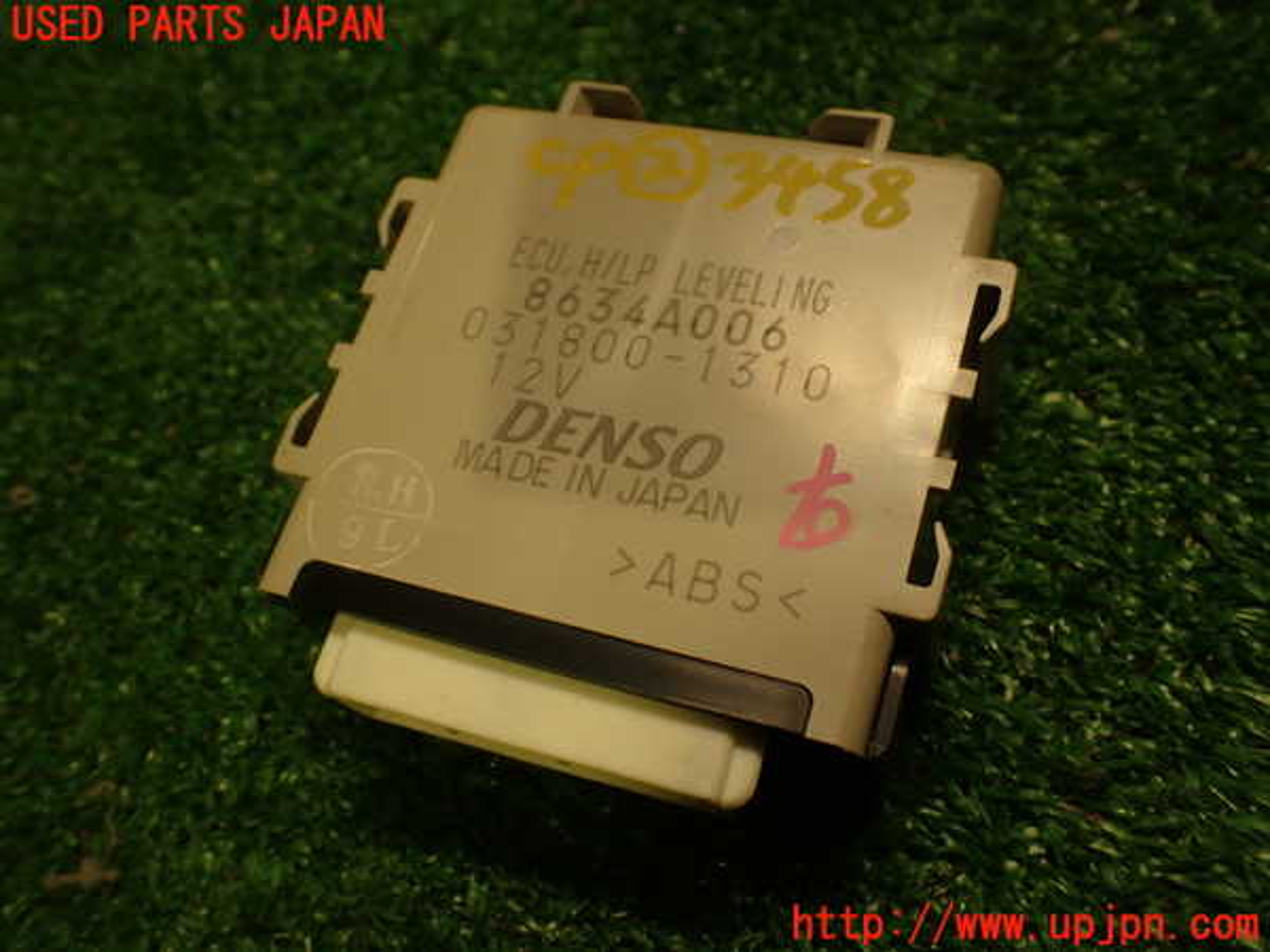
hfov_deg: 56.8
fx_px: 1174
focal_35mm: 32
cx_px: 635
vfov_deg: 44.2
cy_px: 476
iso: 200
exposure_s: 1/60
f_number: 2.4
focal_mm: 5.79
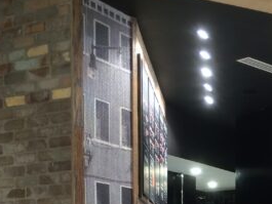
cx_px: 234
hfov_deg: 22.1
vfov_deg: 15.9
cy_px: 284
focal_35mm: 87
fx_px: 684
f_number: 2.2
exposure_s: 1/30
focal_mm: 4.12
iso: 100
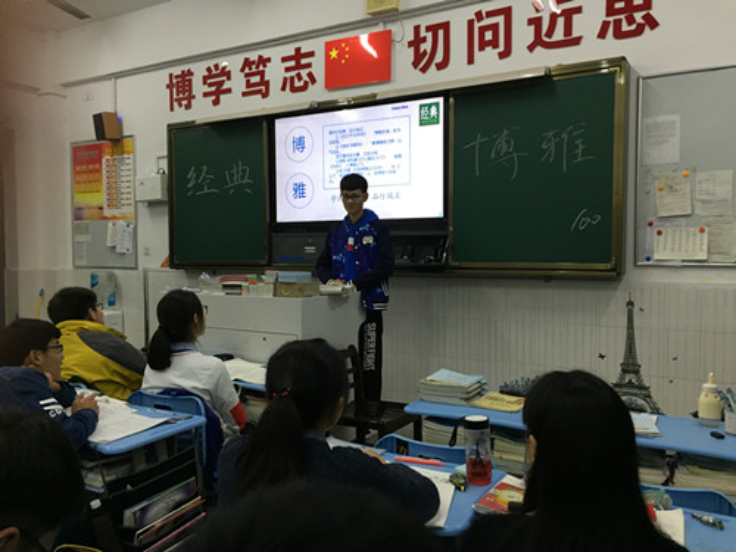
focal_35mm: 29
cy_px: 276
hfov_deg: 61.7
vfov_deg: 48.2
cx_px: 368
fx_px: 617
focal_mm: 4.15
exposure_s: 1/33
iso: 125
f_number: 2.2
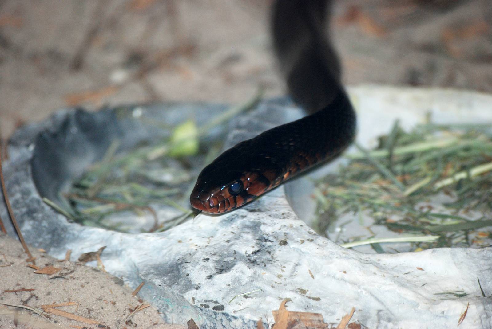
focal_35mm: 330
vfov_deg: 4.2
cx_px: 246
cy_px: 164
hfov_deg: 6.2
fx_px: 4515
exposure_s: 1/60
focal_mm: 220
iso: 400
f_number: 5.3
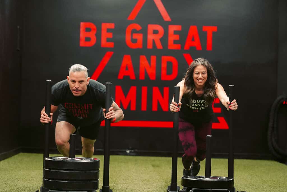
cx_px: 144
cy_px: 96
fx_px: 1077
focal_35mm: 135
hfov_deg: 15.2
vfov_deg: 10.2
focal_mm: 135
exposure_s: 1/160
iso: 6400
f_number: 4
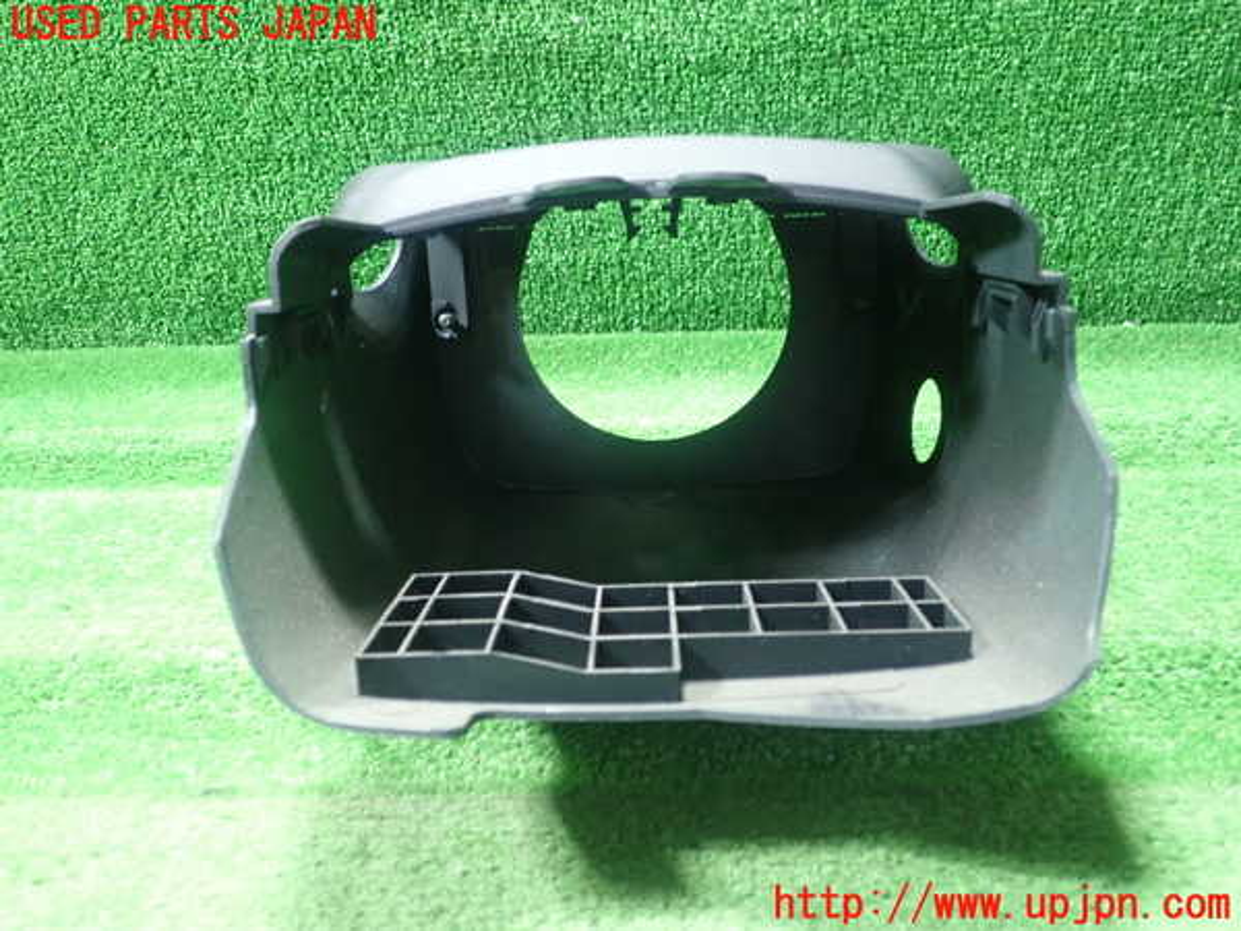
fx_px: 1076
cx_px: 620
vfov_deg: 46.8
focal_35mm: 30
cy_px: 466
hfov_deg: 60.0
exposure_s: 1/30
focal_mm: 5.5
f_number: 2.3
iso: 800
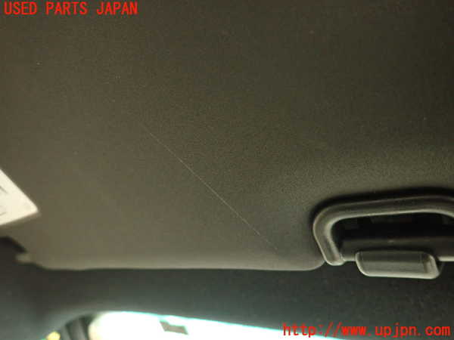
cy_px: 170
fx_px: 328
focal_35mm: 25
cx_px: 227
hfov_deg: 69.4
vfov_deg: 54.9
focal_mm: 4.5
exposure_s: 1/30
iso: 640
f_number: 2
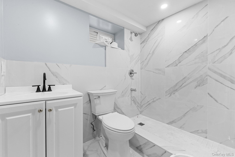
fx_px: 91
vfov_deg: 81.2
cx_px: 118
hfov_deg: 104.3
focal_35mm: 14
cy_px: 78
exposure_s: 1/3
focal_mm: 14
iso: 640
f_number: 10
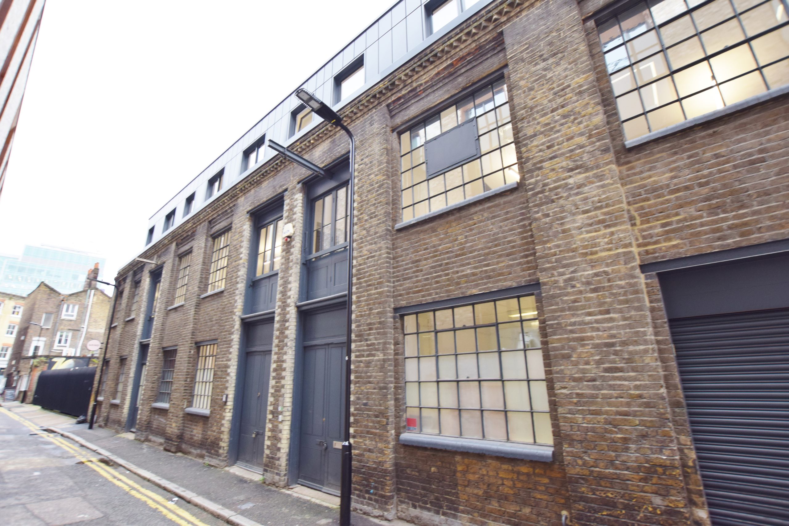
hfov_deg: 100.4
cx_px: 394
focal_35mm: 15
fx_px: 329
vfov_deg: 77.3
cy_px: 263
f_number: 4.5
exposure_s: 1/80
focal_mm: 10
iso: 400
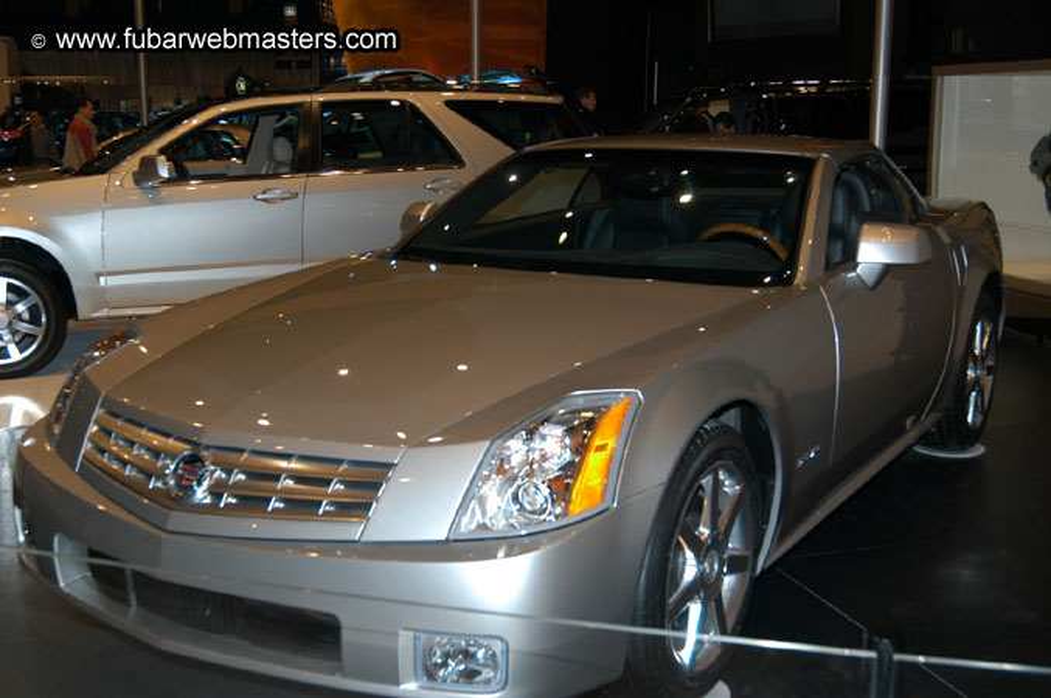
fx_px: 1225
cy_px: 349
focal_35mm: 42
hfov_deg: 46.4
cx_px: 526
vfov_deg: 31.8
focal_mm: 28
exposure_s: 1/60
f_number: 5
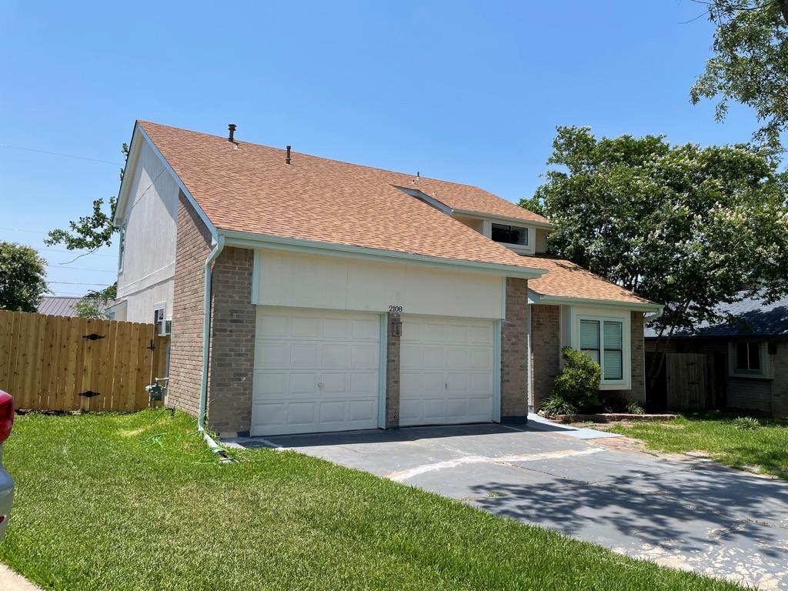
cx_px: 394
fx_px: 592
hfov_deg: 67.3
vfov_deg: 53.1
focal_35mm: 26
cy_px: 296
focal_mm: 4.2
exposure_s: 1/3300
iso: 32
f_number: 1.6
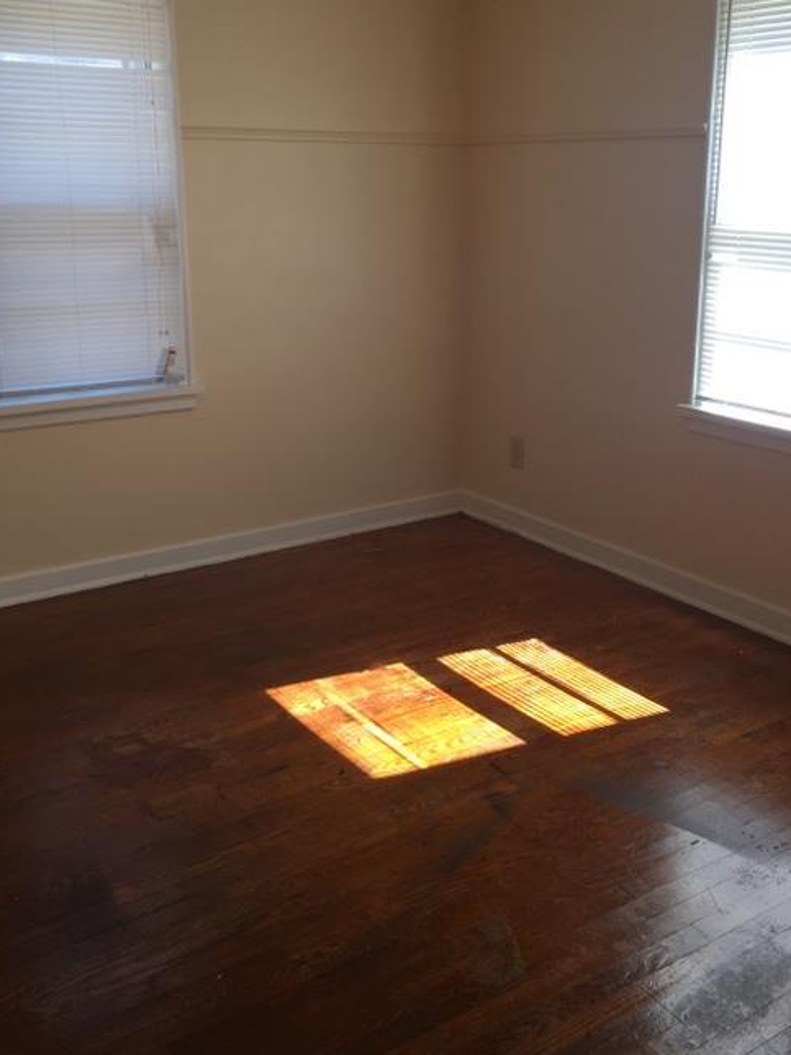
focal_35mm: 36
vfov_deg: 51.2
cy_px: 459
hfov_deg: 39.6
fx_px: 1097
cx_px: 421
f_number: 2.2
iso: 40
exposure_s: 1/120
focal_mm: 4.15
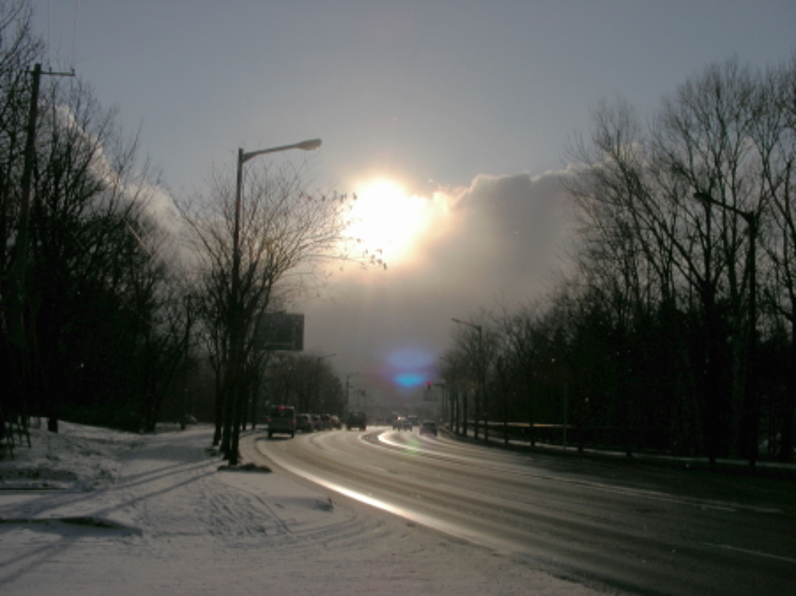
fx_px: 873
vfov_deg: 37.7
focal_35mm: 38
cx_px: 398
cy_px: 298
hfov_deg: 49.0
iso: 50
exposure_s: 1/440
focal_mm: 6.3
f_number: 6.8
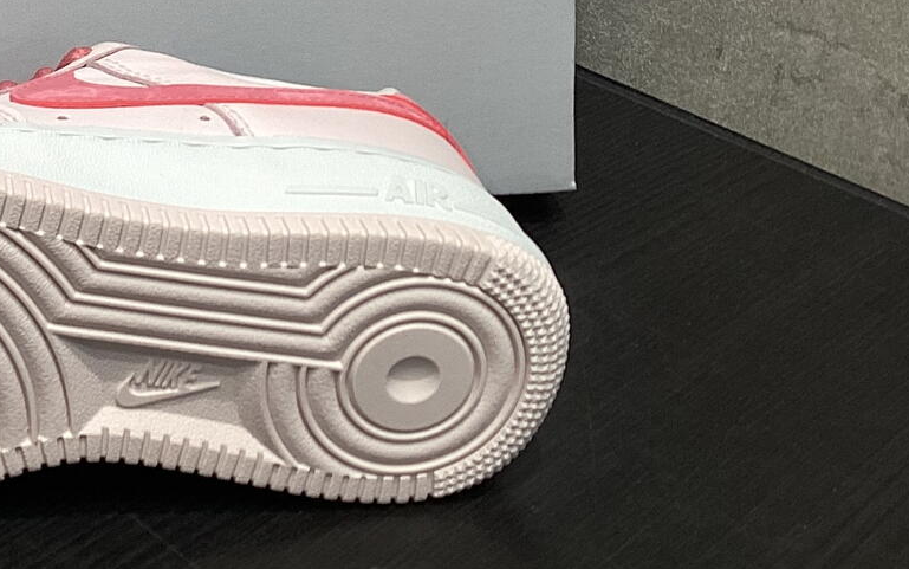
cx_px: -11
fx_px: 2032
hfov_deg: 24.1
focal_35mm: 82
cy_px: -233
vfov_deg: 15.0
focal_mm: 3.3
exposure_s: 1/60
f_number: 2.4
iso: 50
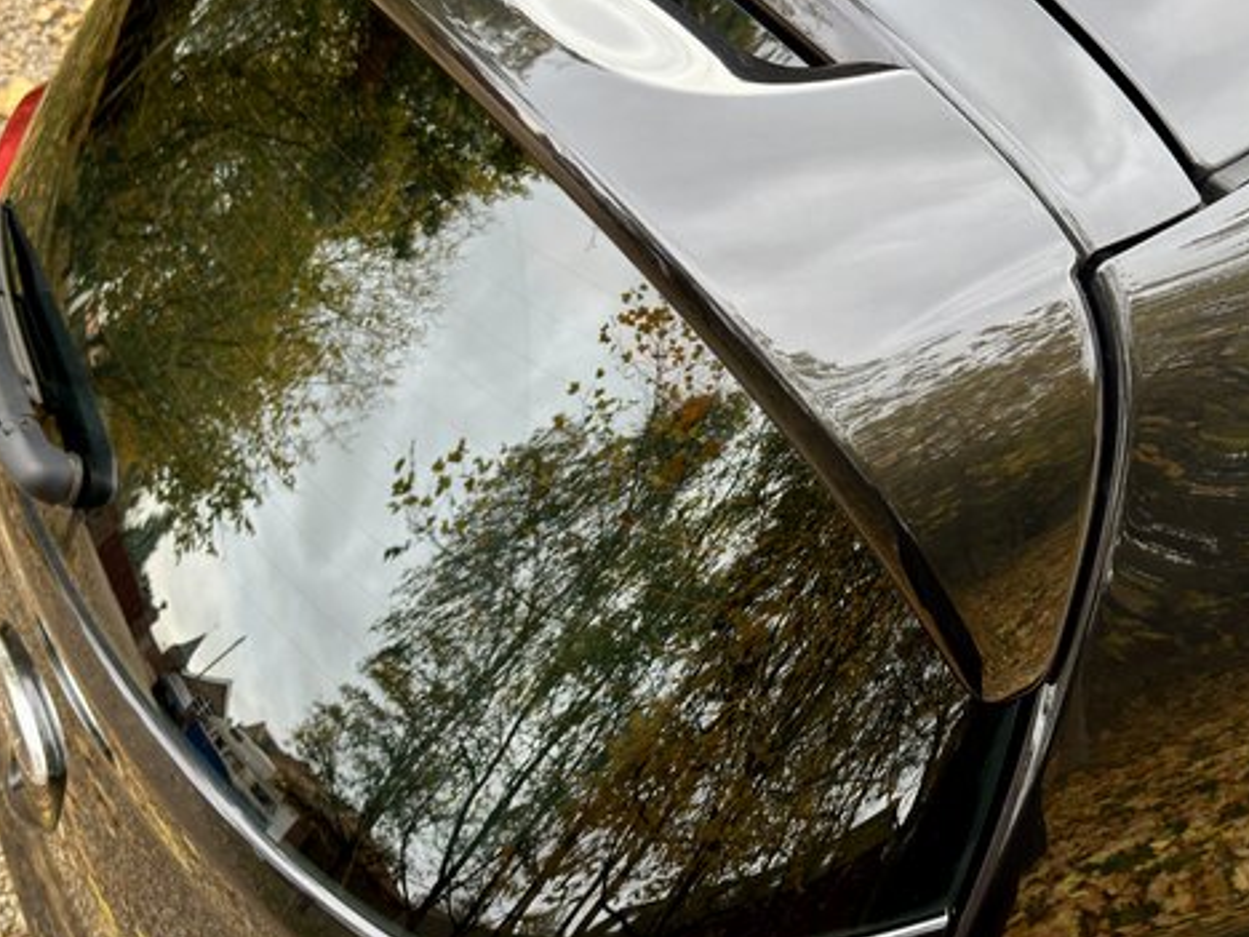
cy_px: 451
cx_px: 641
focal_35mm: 41
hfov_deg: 45.8
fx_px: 1479
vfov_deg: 35.1
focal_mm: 6.76
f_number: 1.78
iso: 100
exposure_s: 1/63
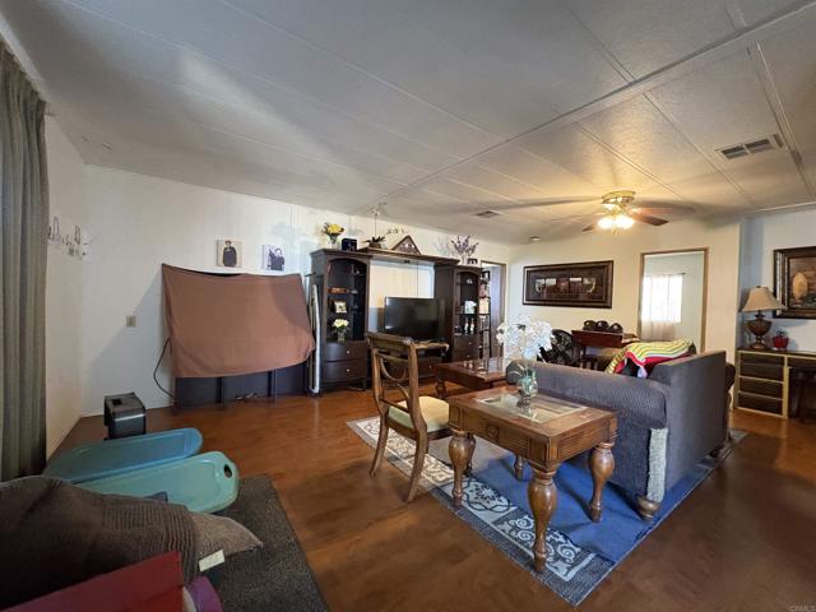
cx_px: 408
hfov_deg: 102.1
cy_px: 306
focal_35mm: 14
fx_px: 330
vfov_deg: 85.7
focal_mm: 2.22
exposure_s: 1/40
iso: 800
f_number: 2.2
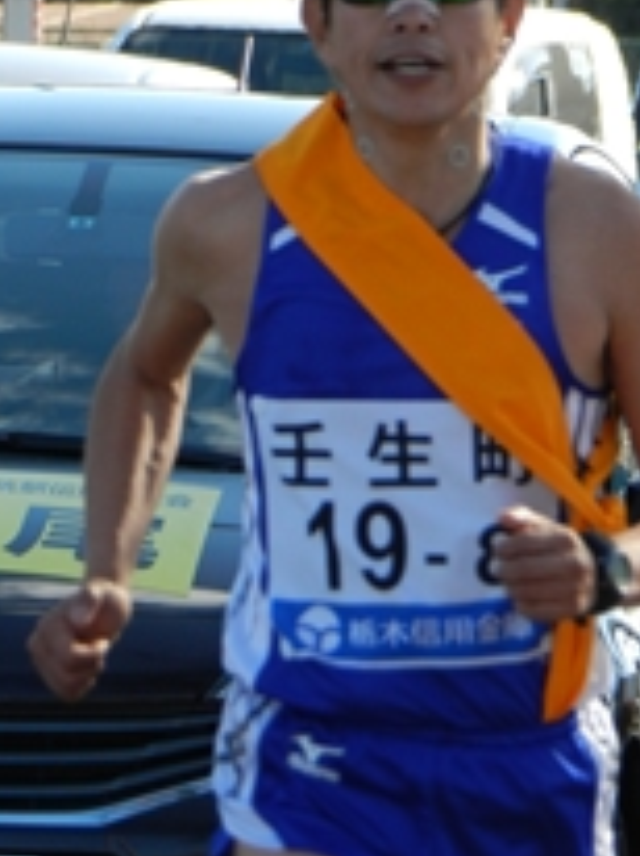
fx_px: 20898
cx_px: 254
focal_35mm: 846
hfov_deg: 1.8
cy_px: 216
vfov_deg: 2.3
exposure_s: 1/320
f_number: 5.6
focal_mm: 77.3
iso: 160
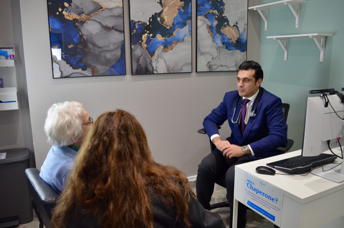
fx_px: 286
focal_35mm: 30
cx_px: 172
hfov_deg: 62.0
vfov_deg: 43.4
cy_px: 114
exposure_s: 1/60
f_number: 4
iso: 800
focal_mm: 20
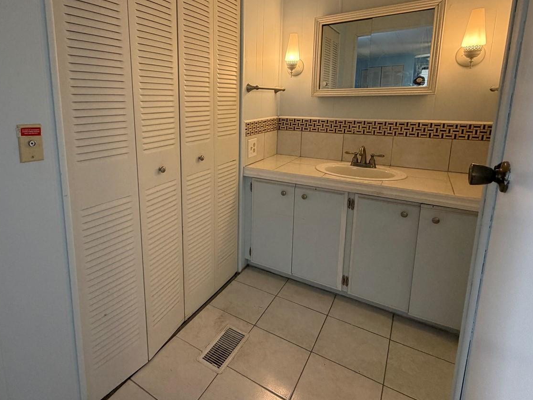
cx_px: 207
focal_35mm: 20
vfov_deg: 65.1
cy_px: 153
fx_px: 308
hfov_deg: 80.5
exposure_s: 1/60
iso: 250
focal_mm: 2.22
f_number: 2.2
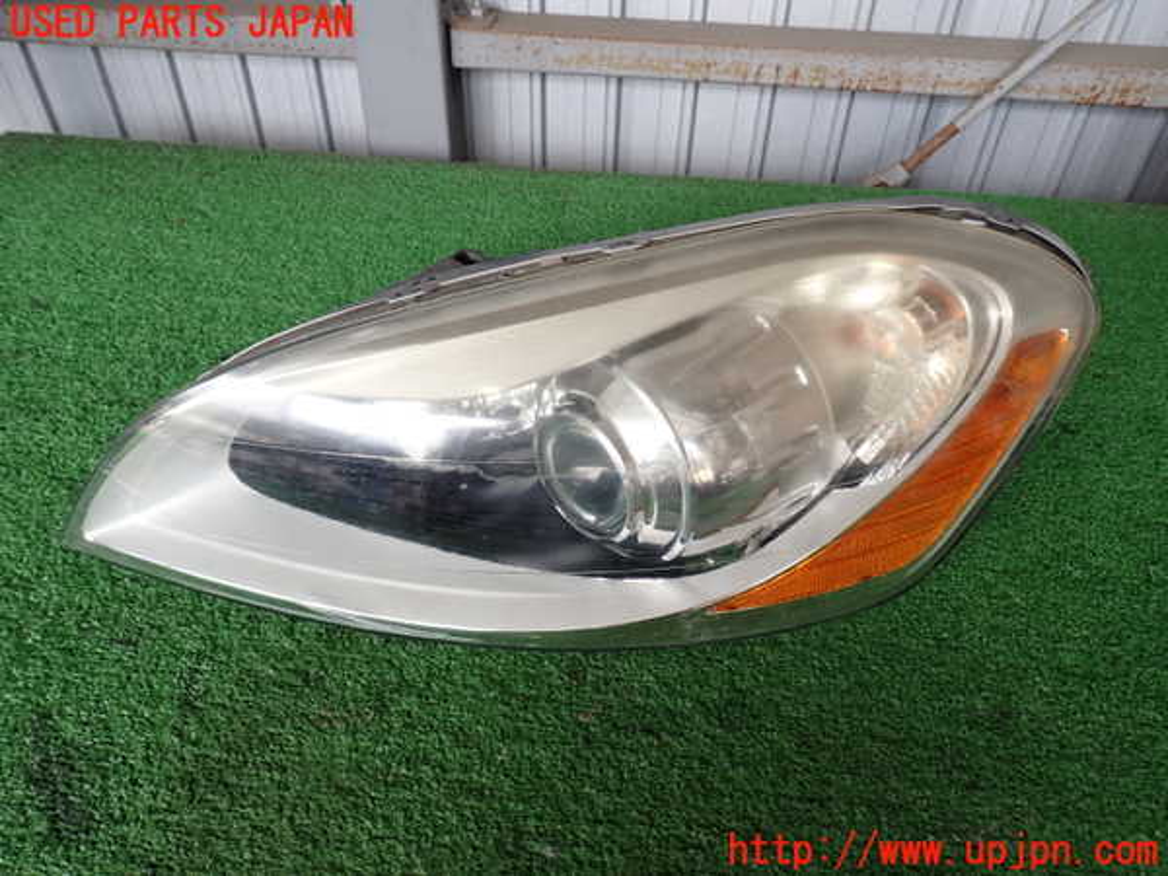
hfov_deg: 69.4
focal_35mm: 25
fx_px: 844
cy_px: 438
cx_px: 584
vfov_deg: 54.9
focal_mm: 4.5
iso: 100
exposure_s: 1/200
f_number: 2.8
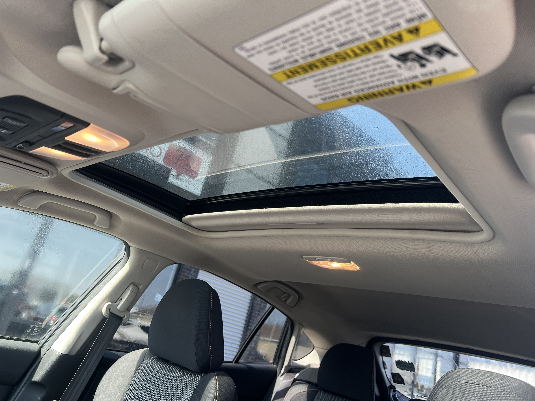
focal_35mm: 26
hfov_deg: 67.3
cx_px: 268
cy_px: 200
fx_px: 402
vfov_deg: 53.1
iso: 40
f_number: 1.5
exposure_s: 1/200
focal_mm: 5.7
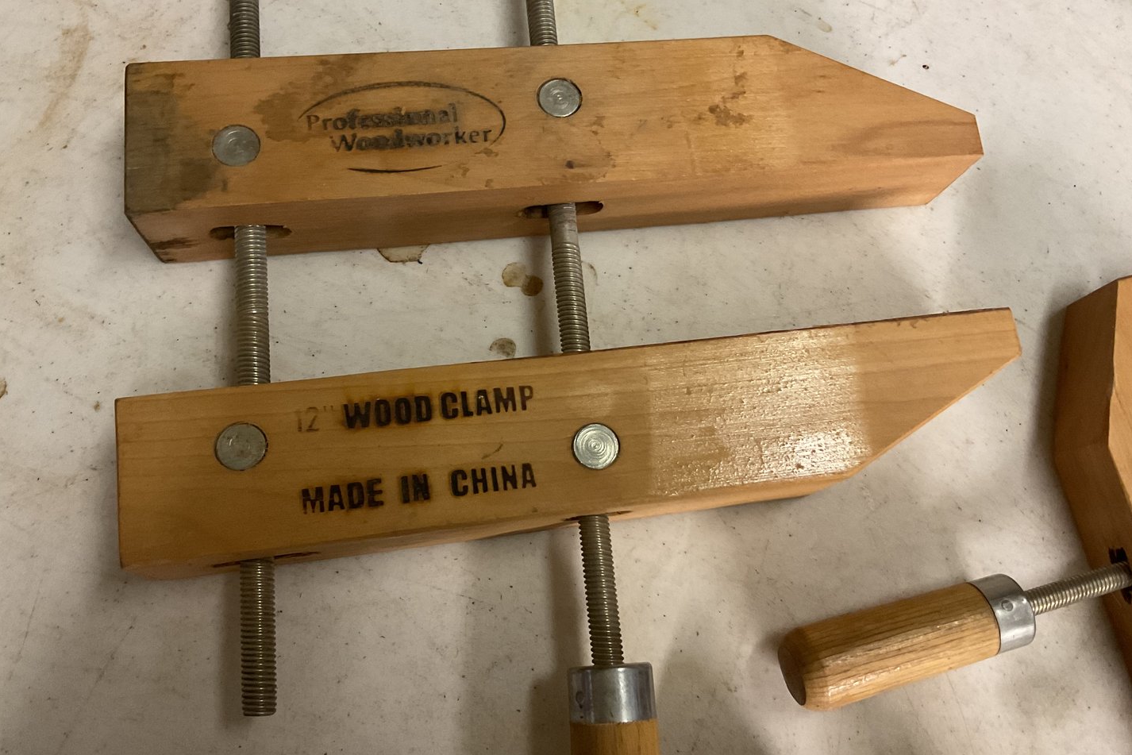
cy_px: 362
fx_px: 1006
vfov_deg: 41.1
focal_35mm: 32
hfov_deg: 58.7
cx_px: 561
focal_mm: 3
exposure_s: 1/40
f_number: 1.8
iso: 200
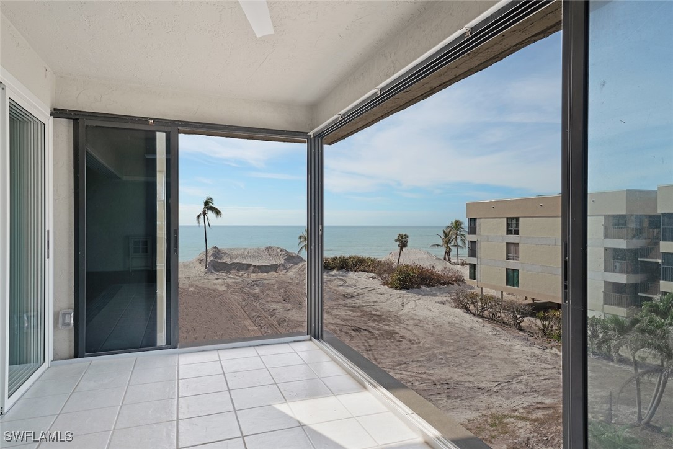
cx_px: 336
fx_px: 393
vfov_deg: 59.5
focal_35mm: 21
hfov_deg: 81.2
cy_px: 224
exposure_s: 1/25
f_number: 10
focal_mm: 21
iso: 160
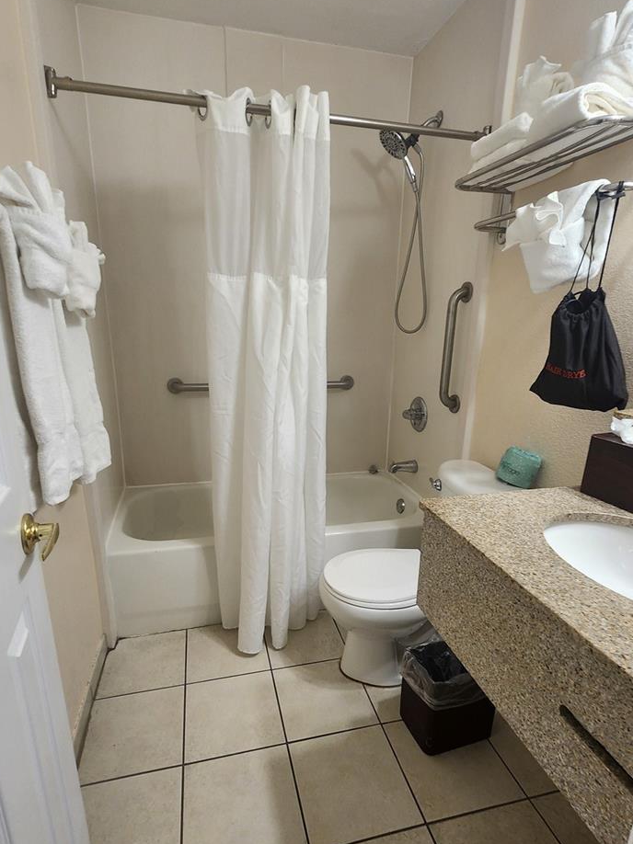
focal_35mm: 17
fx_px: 415
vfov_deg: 90.9
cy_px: 450
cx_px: 296
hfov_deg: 74.6
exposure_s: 1/60
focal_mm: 2.2
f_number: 2.2
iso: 200
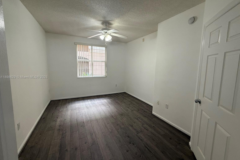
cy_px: 77
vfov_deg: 77.3
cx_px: 122
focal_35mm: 15
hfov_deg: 100.4
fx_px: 100
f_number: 2.2
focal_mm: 2.22
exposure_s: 1/120
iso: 250
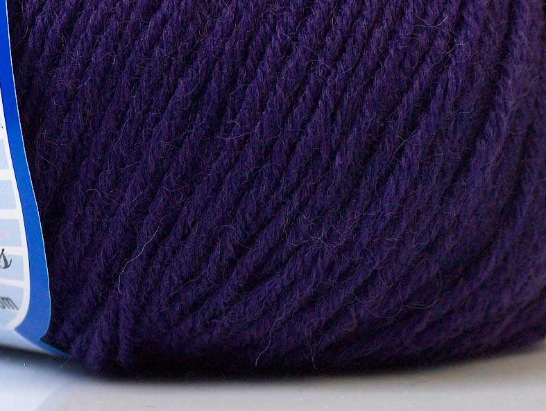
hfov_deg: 10.3
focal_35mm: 191
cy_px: 85
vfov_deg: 7.8
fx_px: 3018
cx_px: 203
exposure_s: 1/16.9
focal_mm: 23.76
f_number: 3
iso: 100
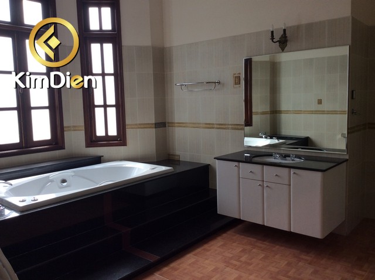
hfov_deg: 55.4
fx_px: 357
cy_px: 140
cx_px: 188
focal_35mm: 33
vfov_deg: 42.8
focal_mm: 3.3
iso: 32
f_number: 2.4
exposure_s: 1/133
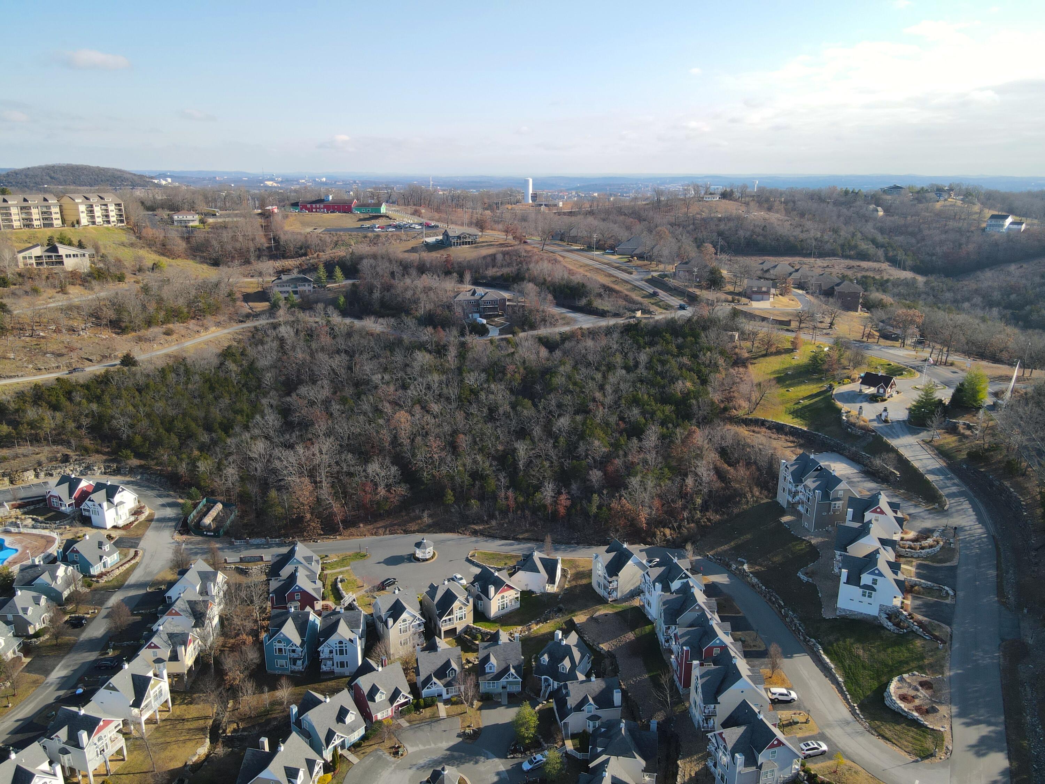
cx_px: 522
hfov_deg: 71.6
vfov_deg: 56.8
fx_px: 725
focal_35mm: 24
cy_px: 392
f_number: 2.8
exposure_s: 1/350
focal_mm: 4.5
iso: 100
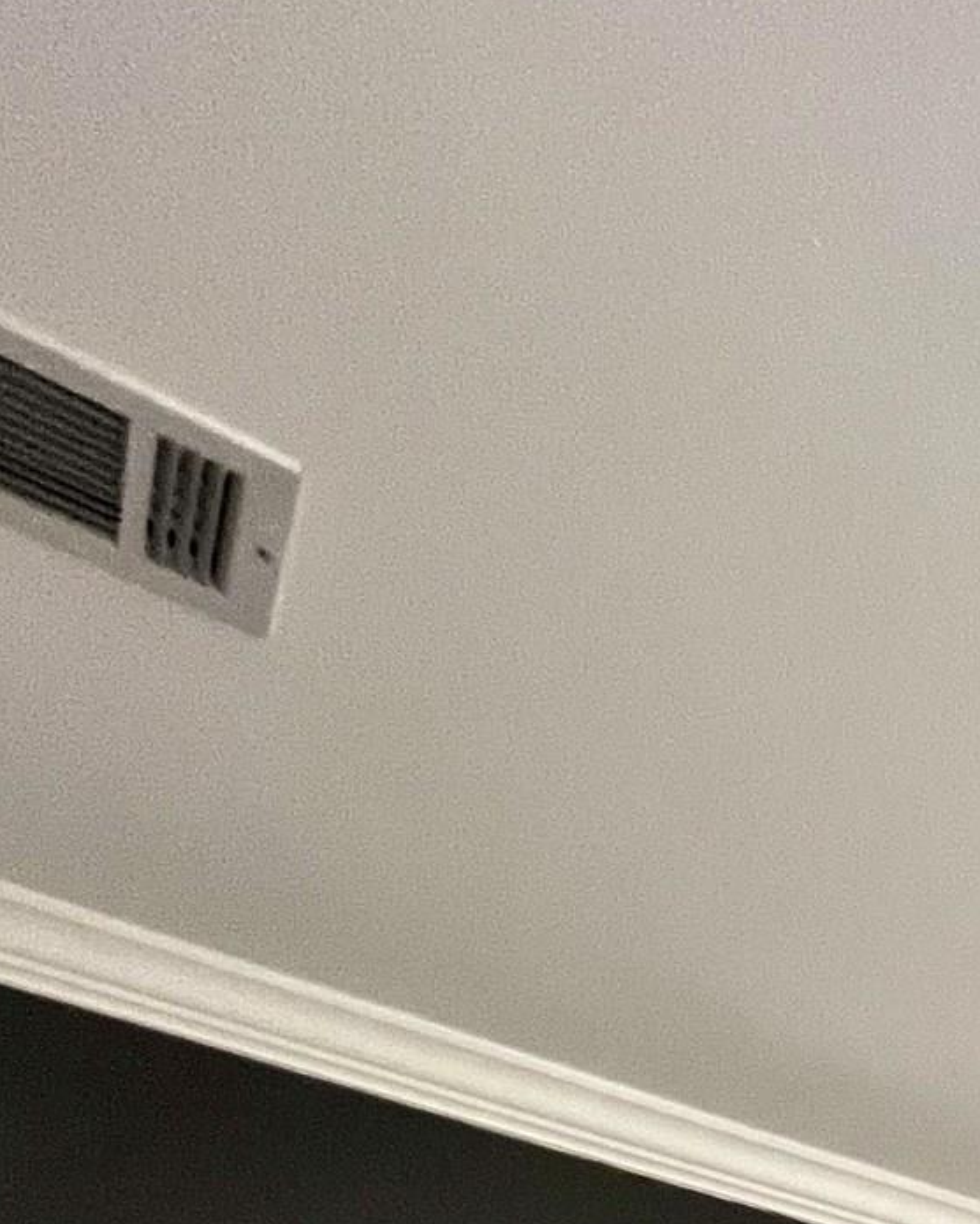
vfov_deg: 27.0
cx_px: 1420
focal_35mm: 42
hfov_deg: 26.9
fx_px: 1522
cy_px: 1919
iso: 250
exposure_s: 1/60
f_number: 1.8
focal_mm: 1.57
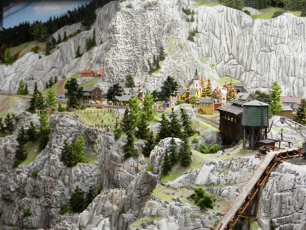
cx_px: 162
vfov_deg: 23.2
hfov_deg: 30.7
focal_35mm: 63
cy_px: 77
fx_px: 557
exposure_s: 1/13
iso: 400
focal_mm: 8.2
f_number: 4.2
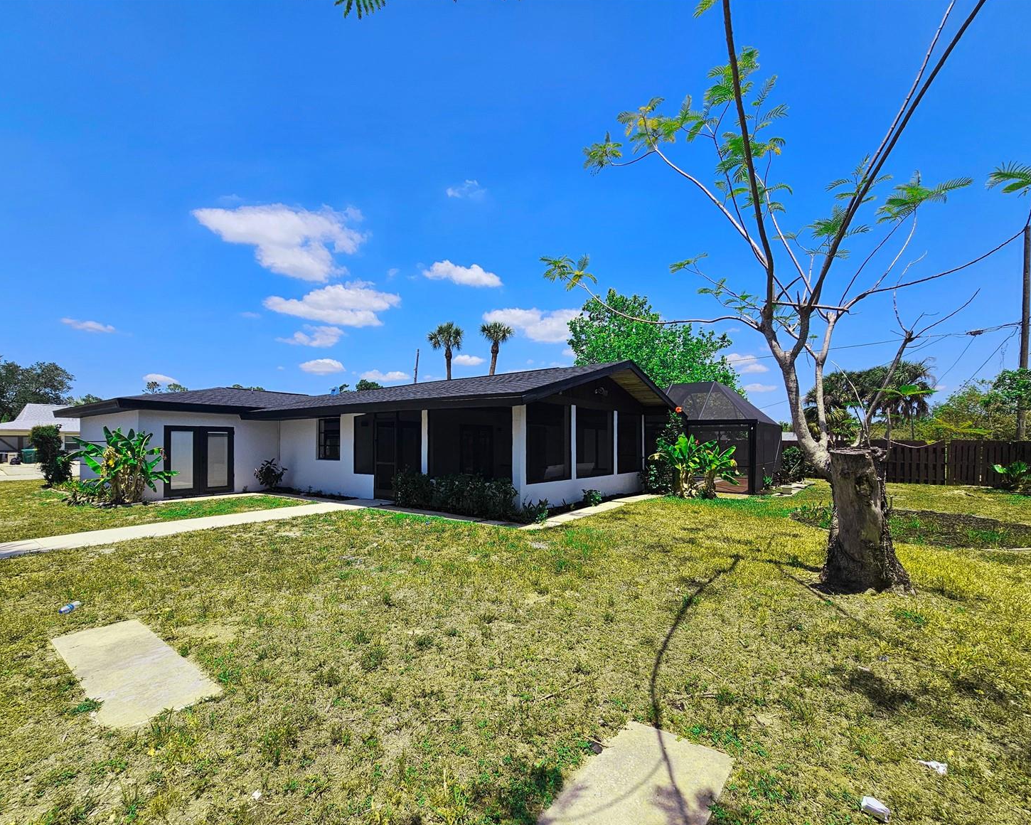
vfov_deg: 88.0
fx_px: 427
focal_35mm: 14
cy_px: 422
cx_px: 510
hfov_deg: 100.7
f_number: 2.2
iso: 50
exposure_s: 1/3333
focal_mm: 2.2
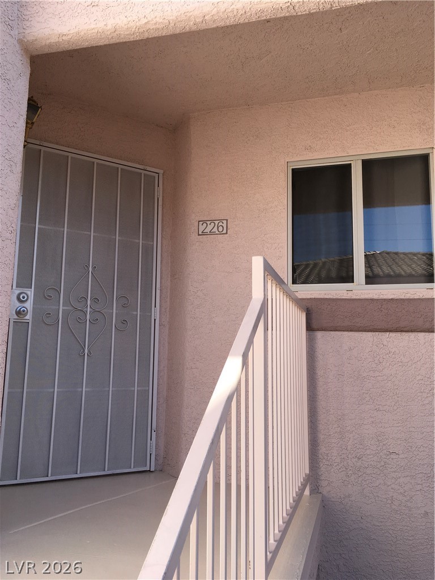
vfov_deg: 61.7
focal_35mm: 29
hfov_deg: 48.2
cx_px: 218
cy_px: 290
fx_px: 486
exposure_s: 1/818
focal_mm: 4.15
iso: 25
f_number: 2.2
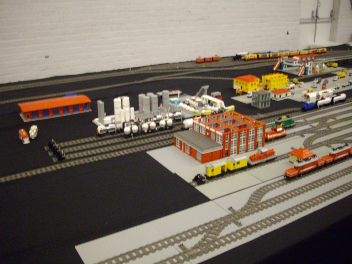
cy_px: 132
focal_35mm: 37
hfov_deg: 50.1
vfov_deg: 38.7
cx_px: 176
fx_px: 376
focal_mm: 6.2
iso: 400
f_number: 2.8
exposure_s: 1/13
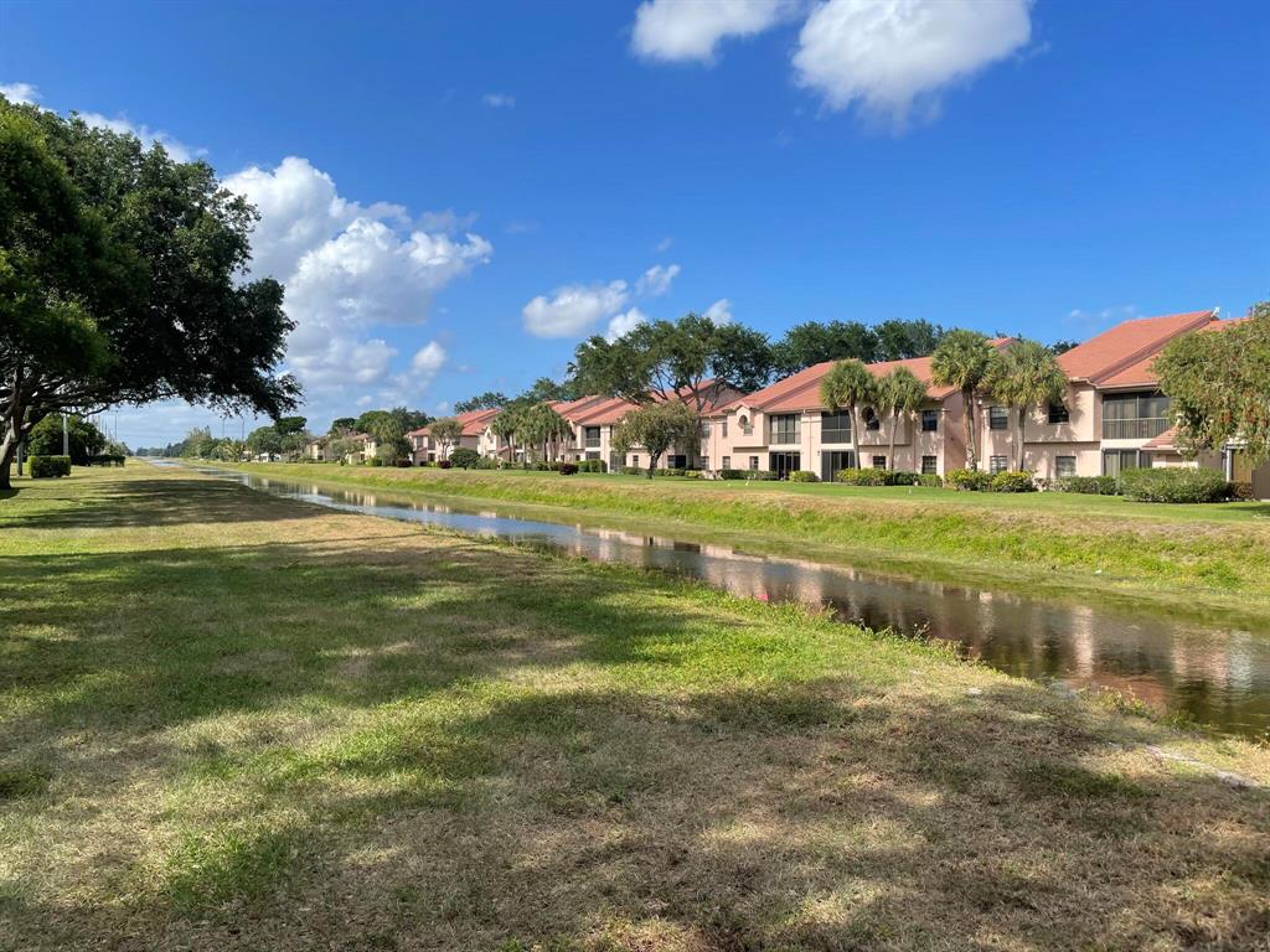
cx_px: 635
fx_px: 954
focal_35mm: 26
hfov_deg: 67.3
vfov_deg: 53.1
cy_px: 476
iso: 32
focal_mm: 4.2
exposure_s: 1/2817
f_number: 1.6
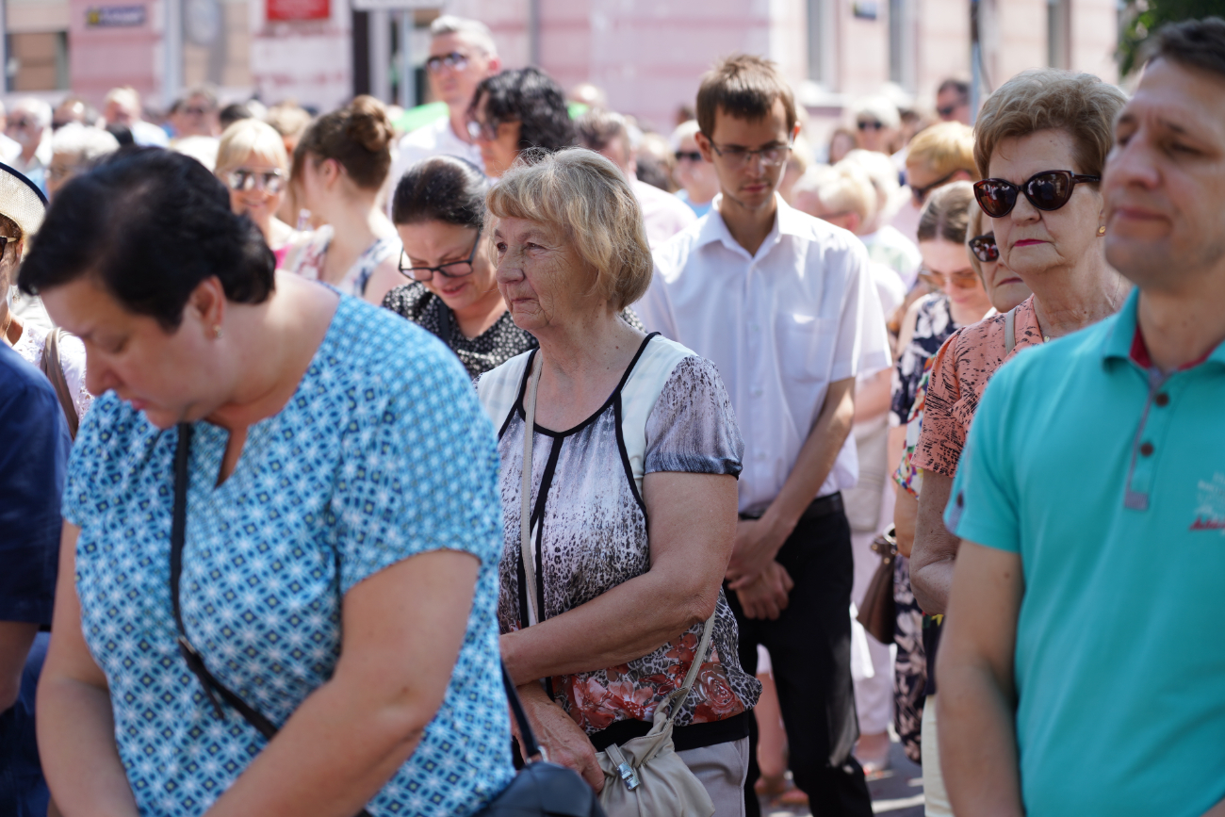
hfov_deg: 20.2
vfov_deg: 13.6
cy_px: 408
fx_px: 3437
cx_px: 612
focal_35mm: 101
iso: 100
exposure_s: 1/250
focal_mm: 101
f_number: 4
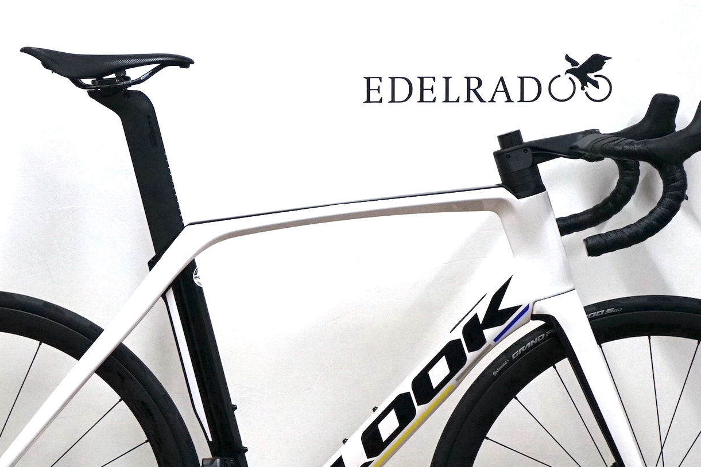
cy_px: 393
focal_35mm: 126
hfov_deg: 16.3
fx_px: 2453
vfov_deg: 10.8
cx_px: 312
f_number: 5.6
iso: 2500
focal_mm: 70
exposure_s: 1/160
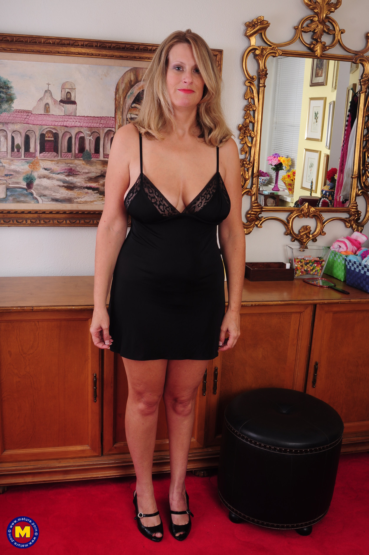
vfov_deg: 53.2
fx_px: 555
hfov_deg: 36.8
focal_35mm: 36
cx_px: 184
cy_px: 278
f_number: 11
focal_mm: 24
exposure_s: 1/200
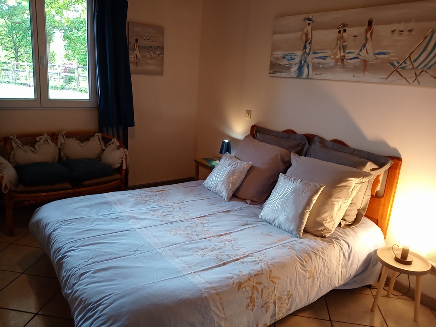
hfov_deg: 81.7
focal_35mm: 20
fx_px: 252
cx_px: 218
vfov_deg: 66.0
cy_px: 164
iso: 202
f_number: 2
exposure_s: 1/33.3
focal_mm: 3.87
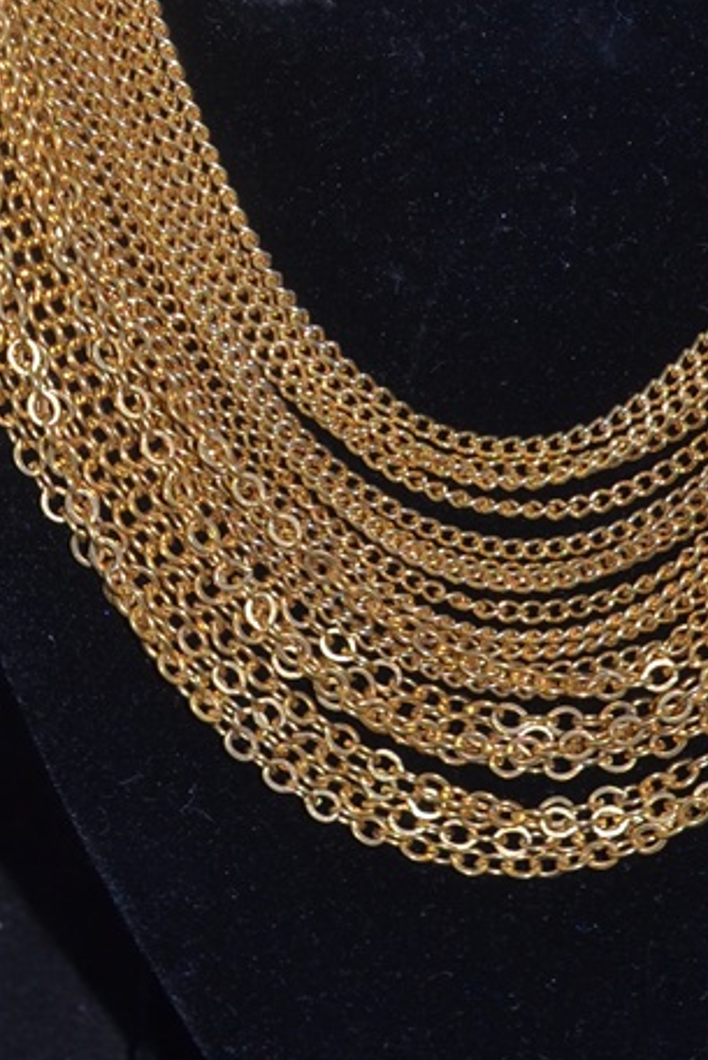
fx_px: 5807
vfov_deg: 10.4
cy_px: 132
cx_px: 474
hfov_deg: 7.0
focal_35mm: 197
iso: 100
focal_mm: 40
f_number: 8
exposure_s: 1/60
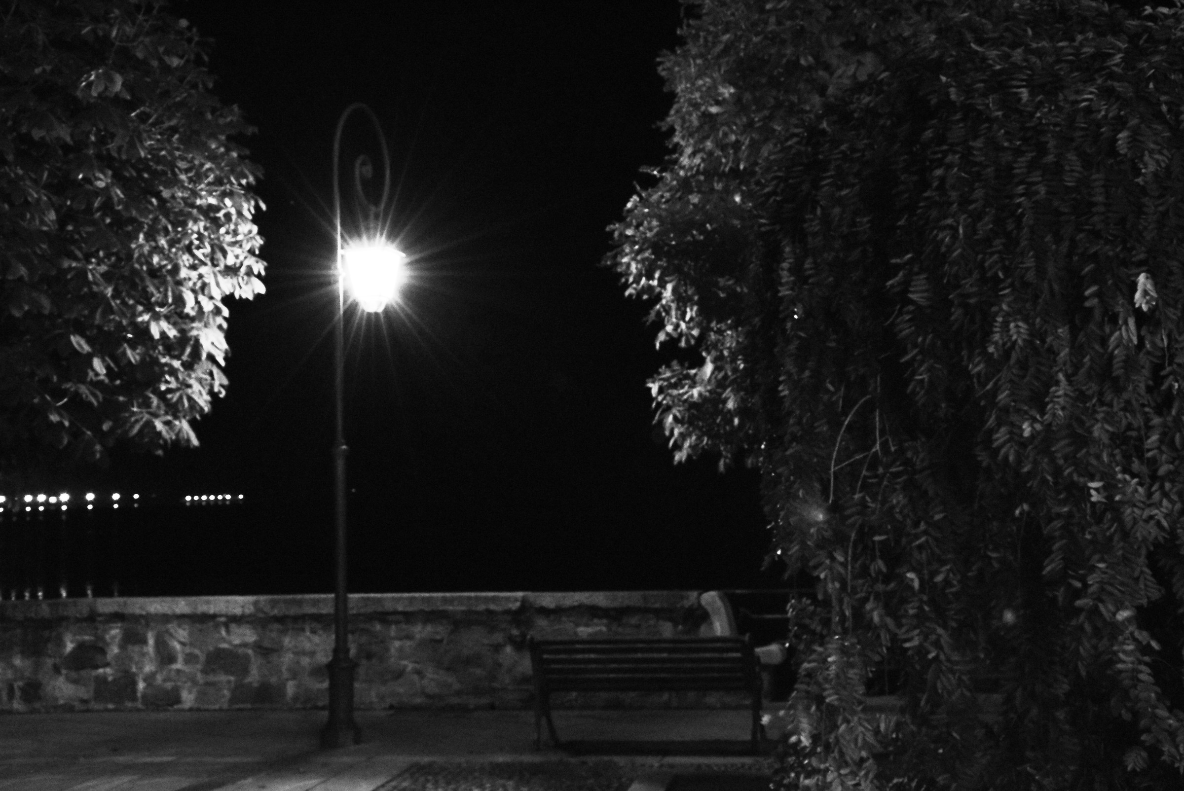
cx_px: 592
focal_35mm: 52
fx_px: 1728
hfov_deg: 37.8
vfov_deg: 25.8
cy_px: 396
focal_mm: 35
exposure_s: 1/40
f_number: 6.3
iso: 6400
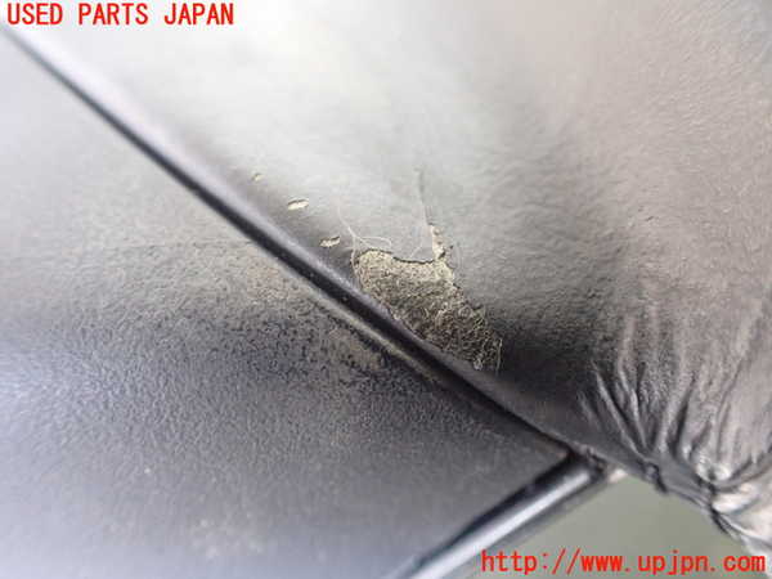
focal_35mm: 30
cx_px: 386
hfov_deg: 60.0
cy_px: 290
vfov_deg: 46.8
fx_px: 669
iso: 800
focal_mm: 5.4
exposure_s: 1/100
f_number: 2.3
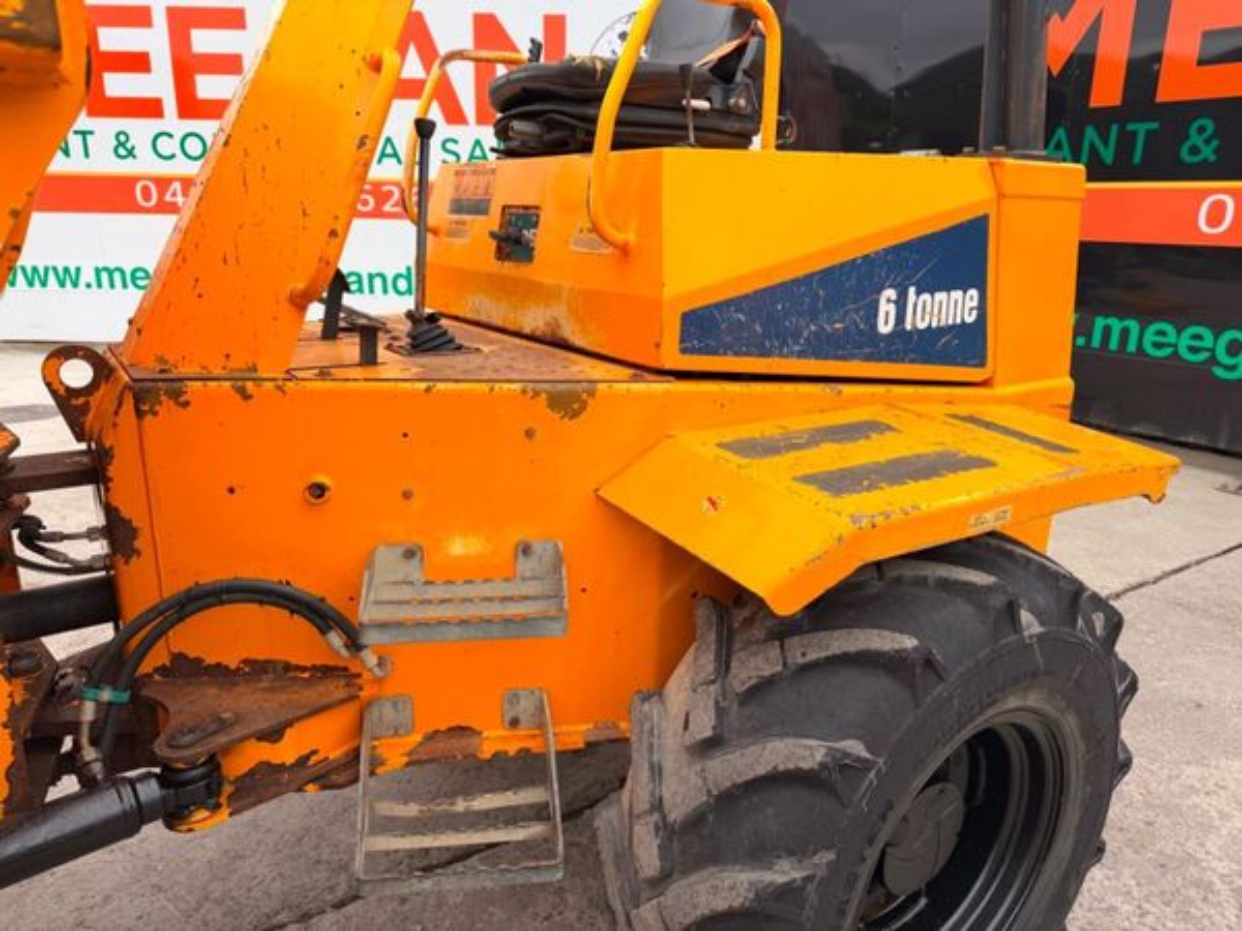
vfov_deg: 56.8
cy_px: 466
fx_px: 861
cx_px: 621
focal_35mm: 24
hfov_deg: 71.6
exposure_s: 1/654
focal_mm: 6.76
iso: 80
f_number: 1.78
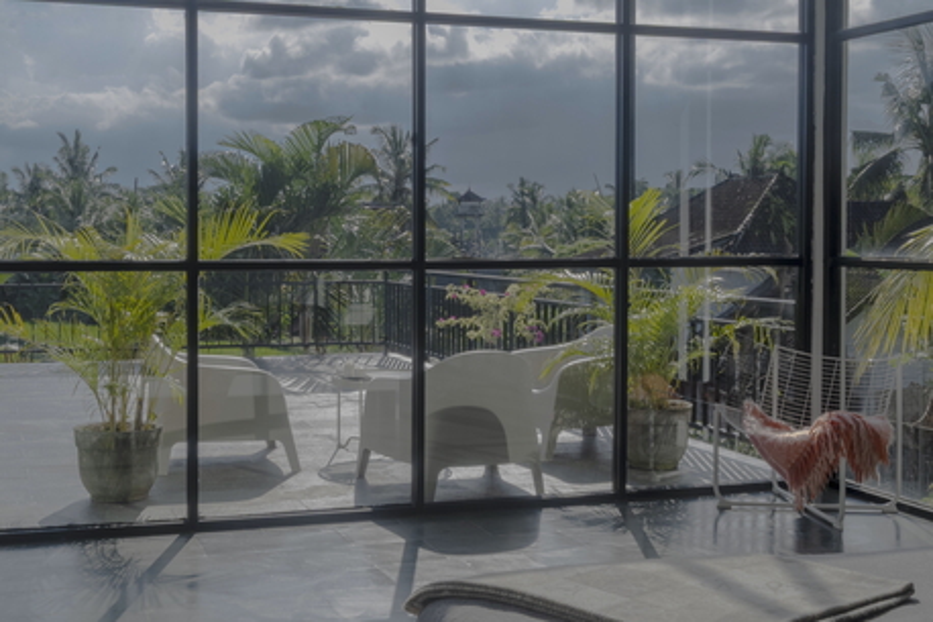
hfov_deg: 41.9
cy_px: 311
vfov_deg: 28.6
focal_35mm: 47
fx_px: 1218
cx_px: 466
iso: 320
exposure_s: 1/80
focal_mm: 31
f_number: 18
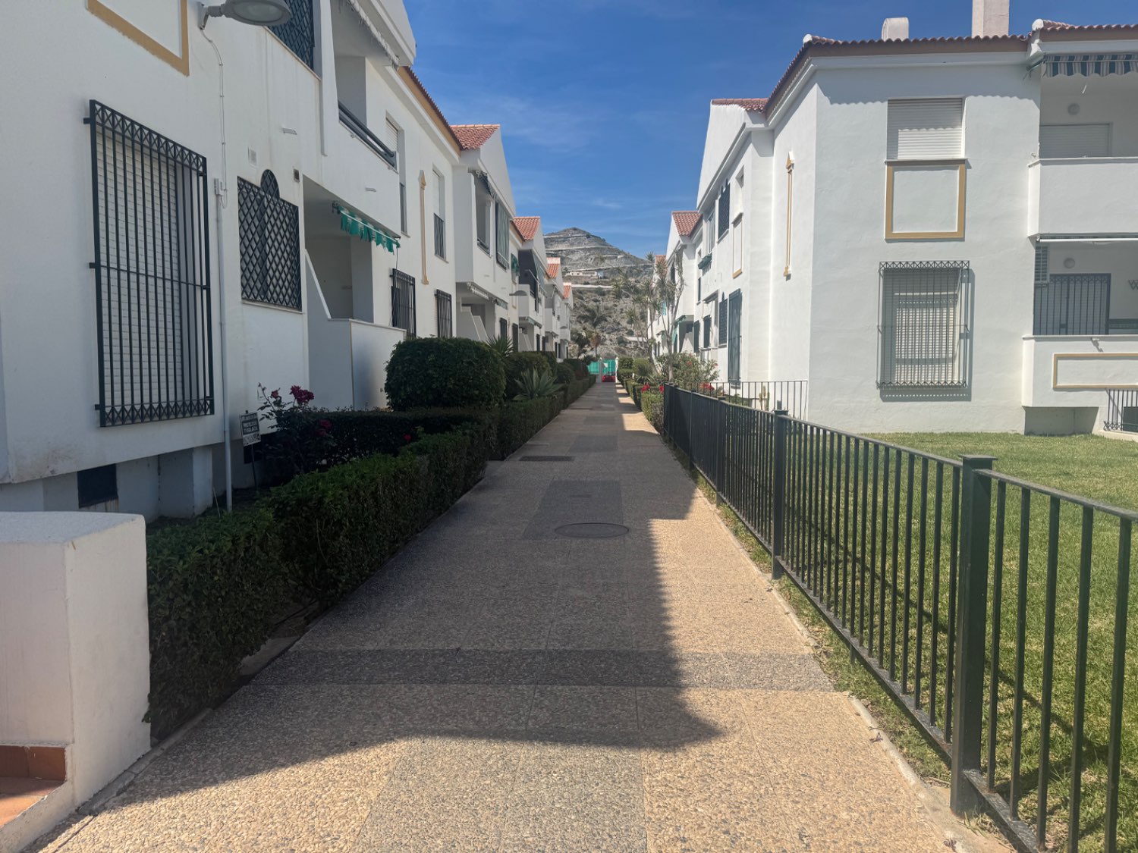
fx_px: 789
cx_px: 569
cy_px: 426
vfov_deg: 56.8
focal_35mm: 24
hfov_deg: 71.6
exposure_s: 1/6410
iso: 80
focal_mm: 6.76
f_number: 1.78
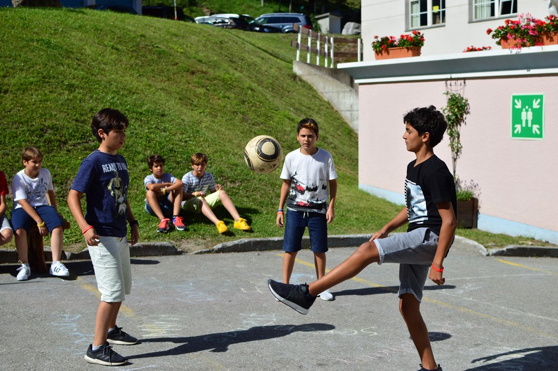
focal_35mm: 52
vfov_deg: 25.7
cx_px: 279
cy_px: 186
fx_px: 813
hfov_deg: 37.9
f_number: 3.2
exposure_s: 1/2500
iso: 100
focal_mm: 35
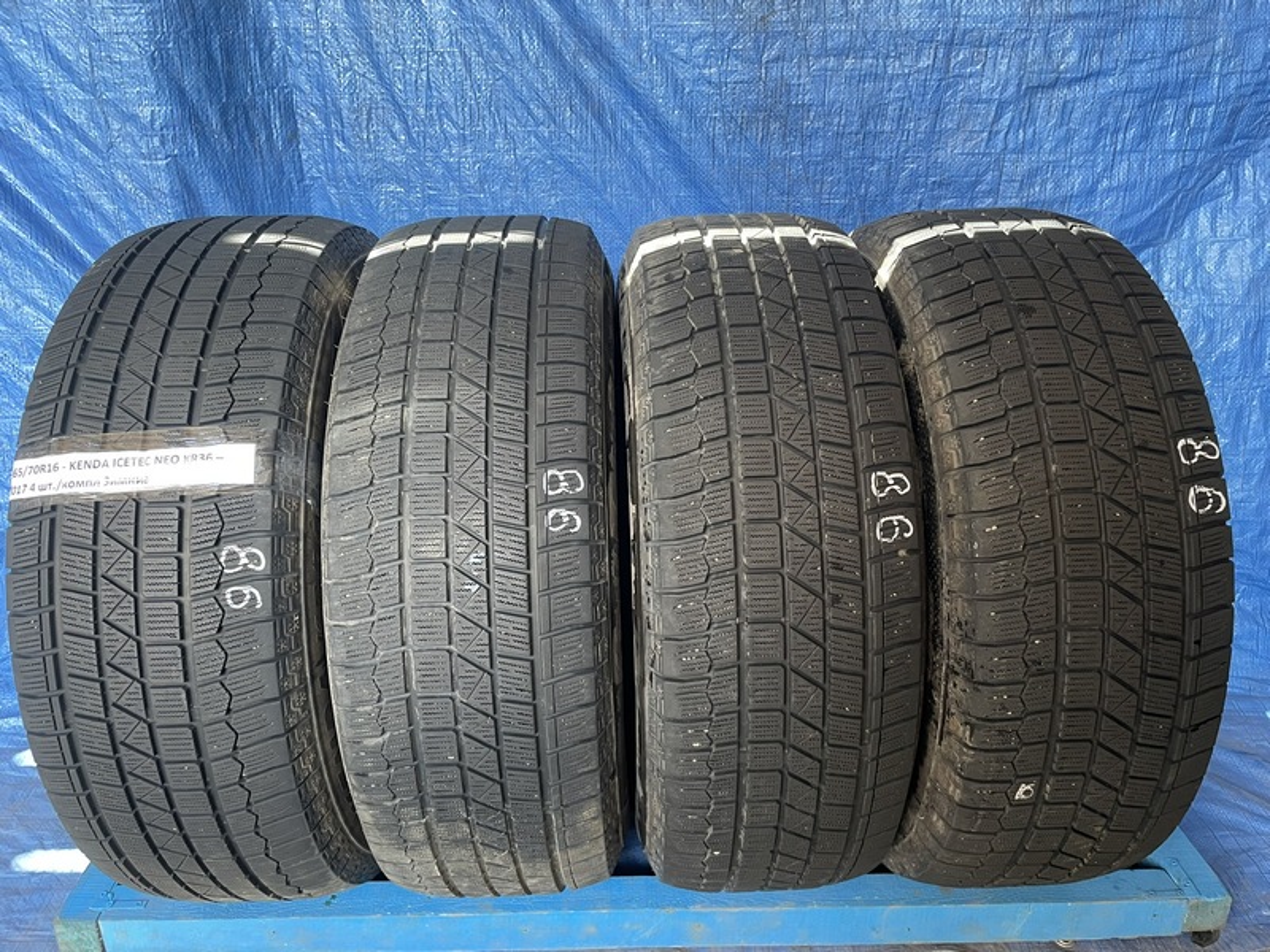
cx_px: 635
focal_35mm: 26
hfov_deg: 67.3
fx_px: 954
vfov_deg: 53.1
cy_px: 476
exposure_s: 1/61
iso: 125
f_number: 1.6
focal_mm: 4.2
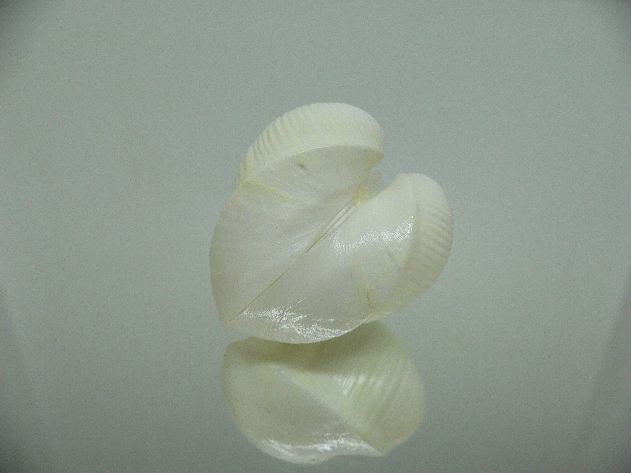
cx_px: 316
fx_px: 638
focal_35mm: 35
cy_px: 236
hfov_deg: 52.6
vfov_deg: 40.7
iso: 200
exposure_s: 1/60
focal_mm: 4.6
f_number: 2.8
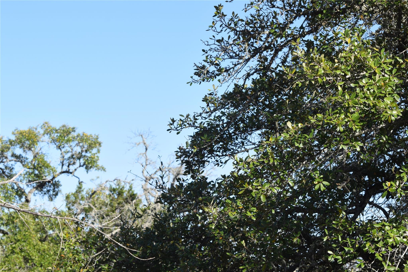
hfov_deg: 19.5
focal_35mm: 105
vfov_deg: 13.0
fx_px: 1190
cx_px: 204
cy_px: 136
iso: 200
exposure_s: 1/320
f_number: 9
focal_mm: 70
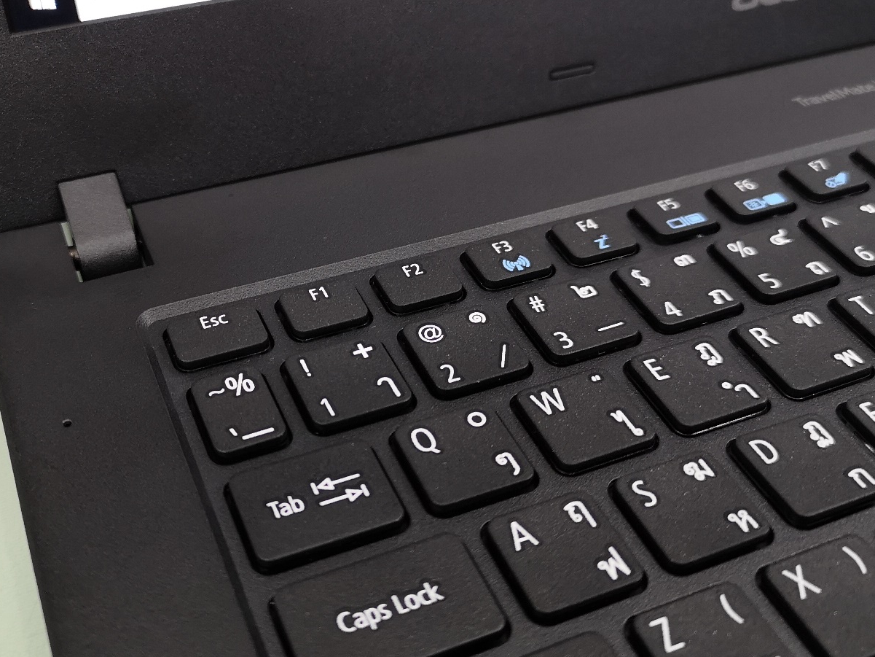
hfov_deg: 45.6
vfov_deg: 35.1
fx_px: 1036
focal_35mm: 41
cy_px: 323
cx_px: 364
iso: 200
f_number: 1.8
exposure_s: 1/33.3
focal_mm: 3.95
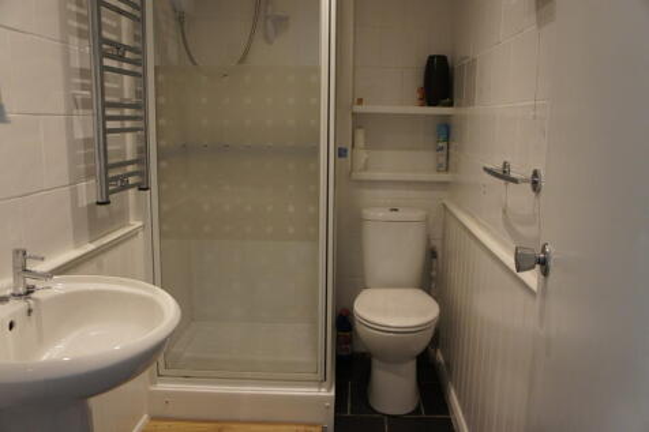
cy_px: 216
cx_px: 324
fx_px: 541
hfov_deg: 61.9
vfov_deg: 43.6
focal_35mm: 30
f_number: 4
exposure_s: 1/30
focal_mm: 20
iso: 200
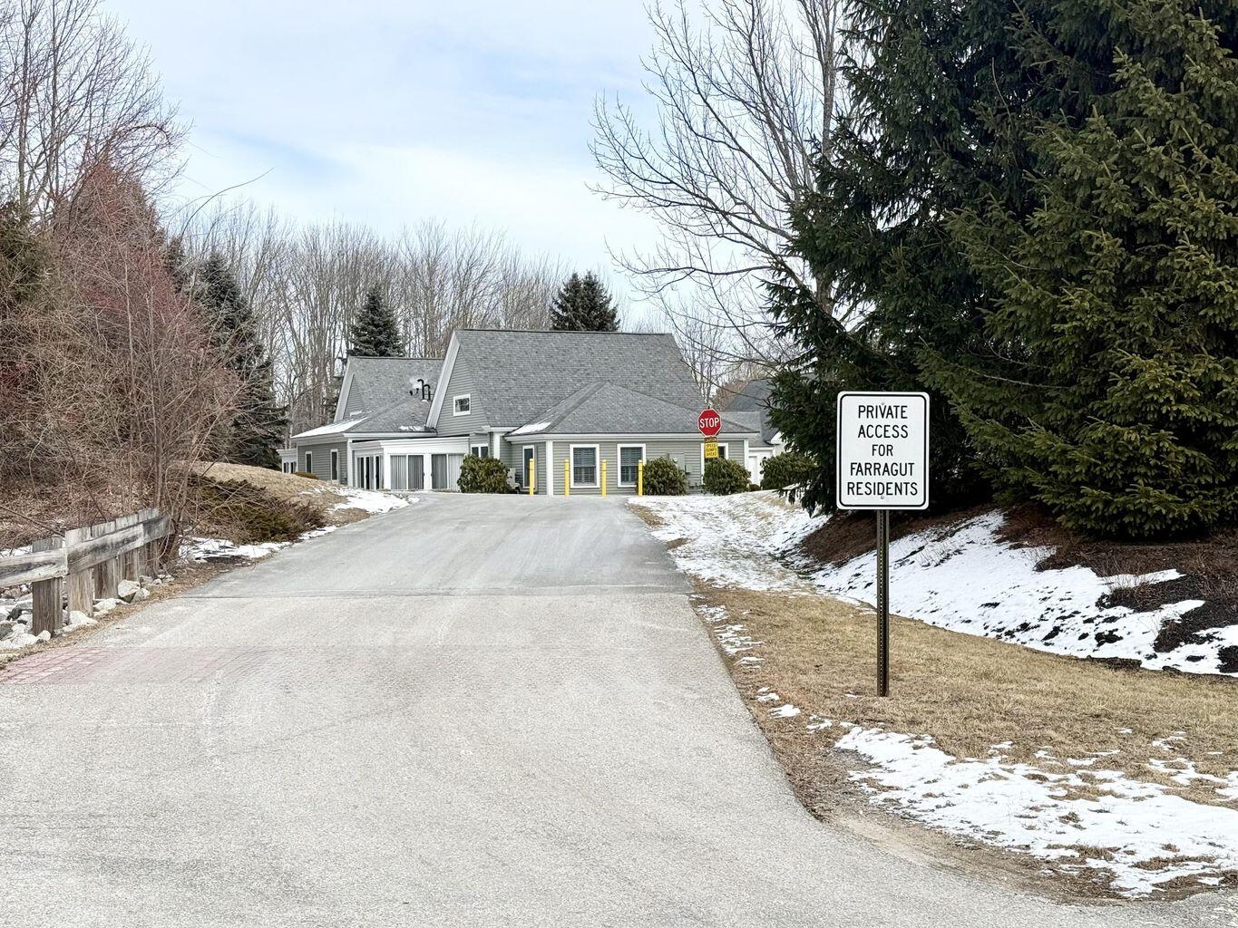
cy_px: 464
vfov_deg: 30.3
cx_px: 619
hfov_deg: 39.7
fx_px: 1717
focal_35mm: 48
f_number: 1.78
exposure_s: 1/3226
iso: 64
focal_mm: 6.76
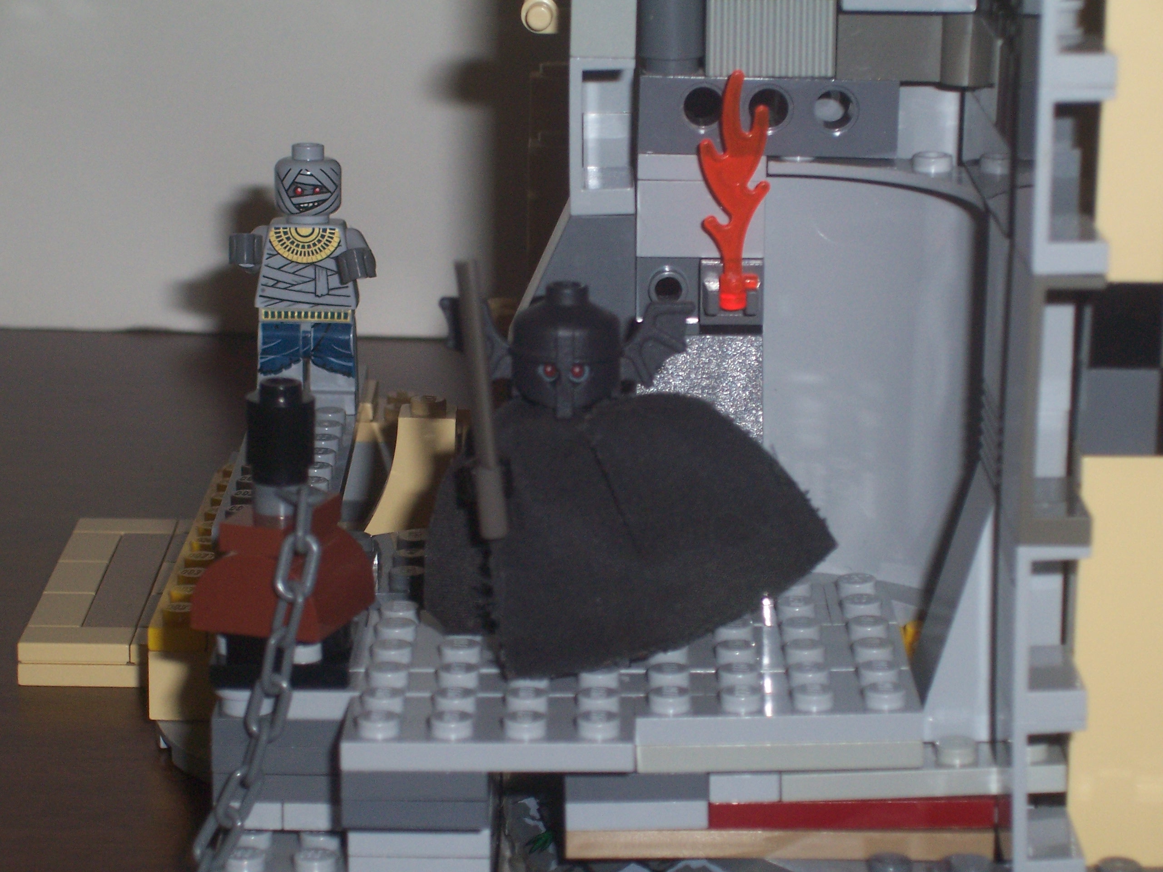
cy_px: 436
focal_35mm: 102
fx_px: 3427
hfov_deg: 19.3
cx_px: 582
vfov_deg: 14.5
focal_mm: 16.8
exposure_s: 1/90
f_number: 4.6
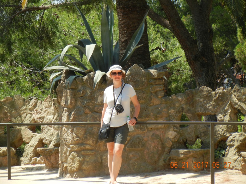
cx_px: 123
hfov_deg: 9.9
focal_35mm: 200
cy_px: 92
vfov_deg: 7.4
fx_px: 1421
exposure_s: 1/370
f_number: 4.7
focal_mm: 36
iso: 160
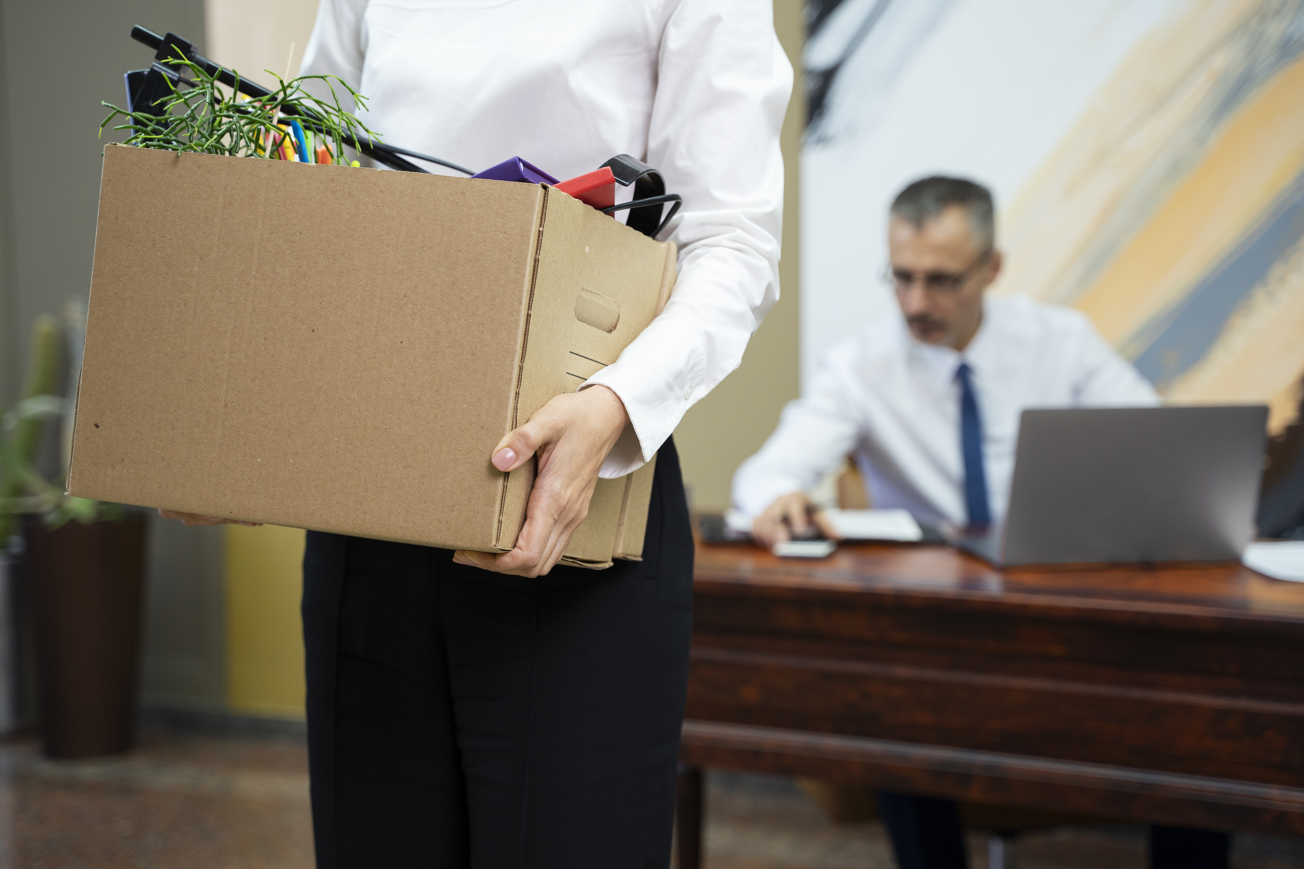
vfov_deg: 21.9
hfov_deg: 32.4
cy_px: 434
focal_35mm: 62
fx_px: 2246
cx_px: 652
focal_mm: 62
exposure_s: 1/250
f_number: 3.5
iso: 1000
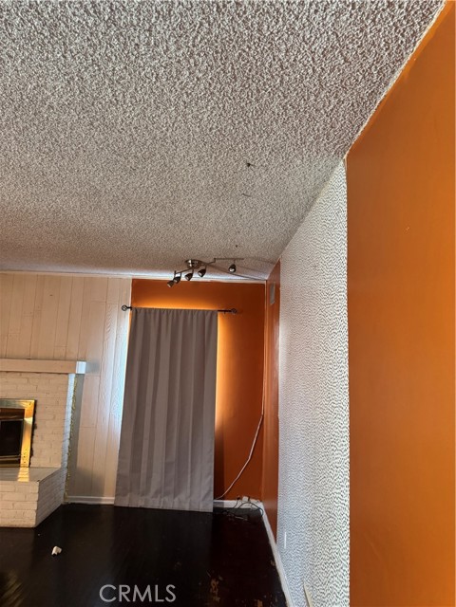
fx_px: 422
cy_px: 304
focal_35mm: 24
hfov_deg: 56.8
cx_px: 228
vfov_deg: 71.6
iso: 640
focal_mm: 6.76
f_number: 1.78
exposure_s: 1/60
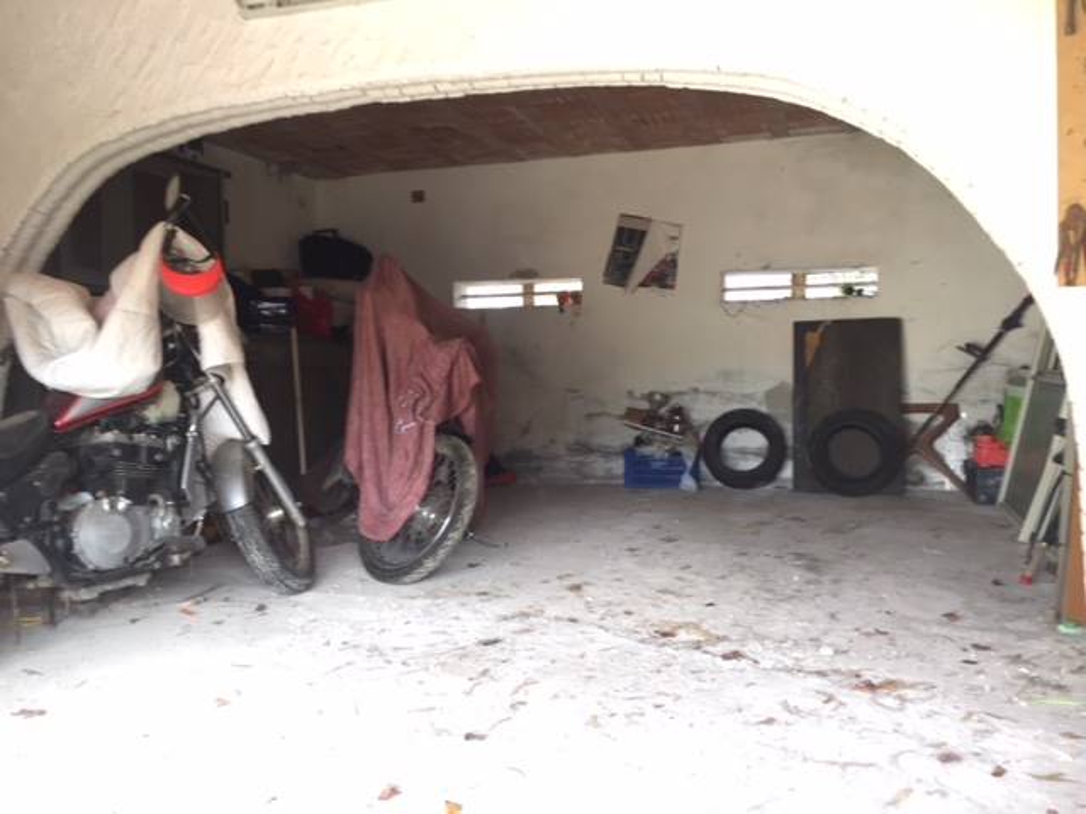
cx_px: 543
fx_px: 910
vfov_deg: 48.2
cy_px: 407
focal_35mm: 29
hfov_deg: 61.7
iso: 50
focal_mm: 4.15
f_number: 2.2
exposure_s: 1/33
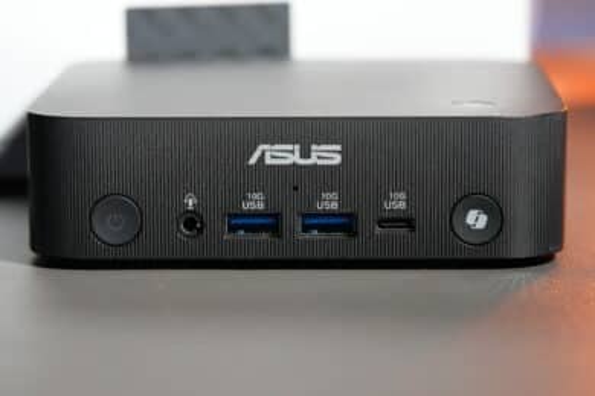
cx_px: 298
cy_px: 198
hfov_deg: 12.7
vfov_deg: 8.5
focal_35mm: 162
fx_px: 2677
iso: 5000
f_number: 7.1
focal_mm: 162
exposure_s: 1/200
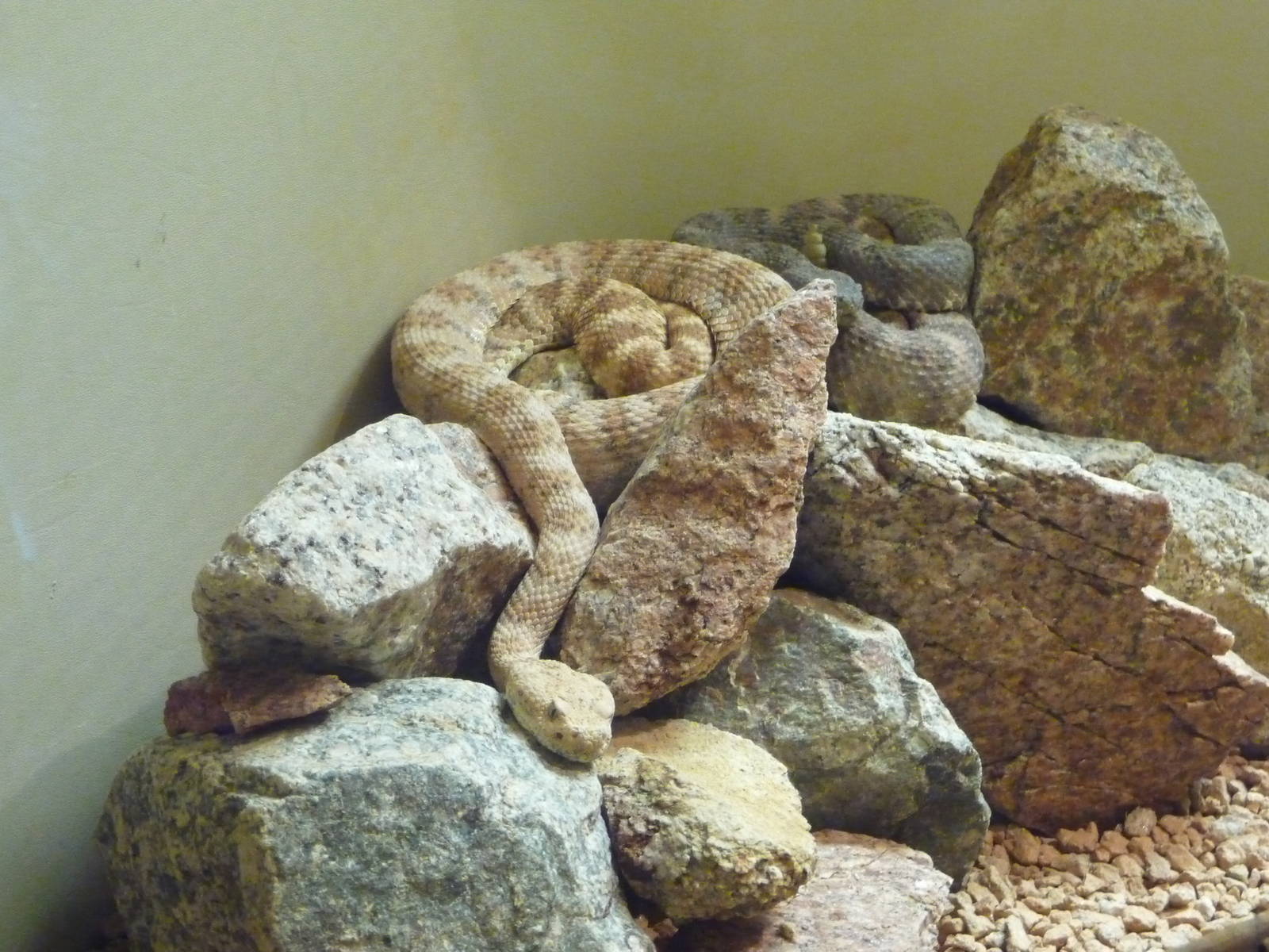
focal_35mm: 67
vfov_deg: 21.9
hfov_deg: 29.0
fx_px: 2456
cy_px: 476
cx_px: 634
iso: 800
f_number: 4.5
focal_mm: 11.3
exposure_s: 1/8
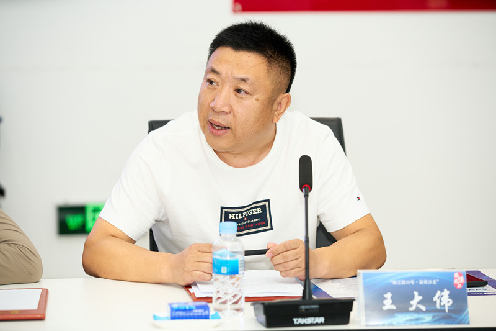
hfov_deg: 16.4
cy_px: 166
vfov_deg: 11.0
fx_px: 1722
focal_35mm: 125
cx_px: 248
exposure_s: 1/125
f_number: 3.5
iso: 640
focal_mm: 125
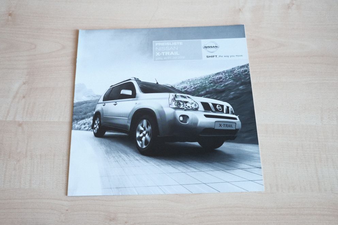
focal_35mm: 36
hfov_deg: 53.2
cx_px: 169
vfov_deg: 36.8
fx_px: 338
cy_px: 112
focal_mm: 24.3
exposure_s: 1/300
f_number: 5.6
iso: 6400
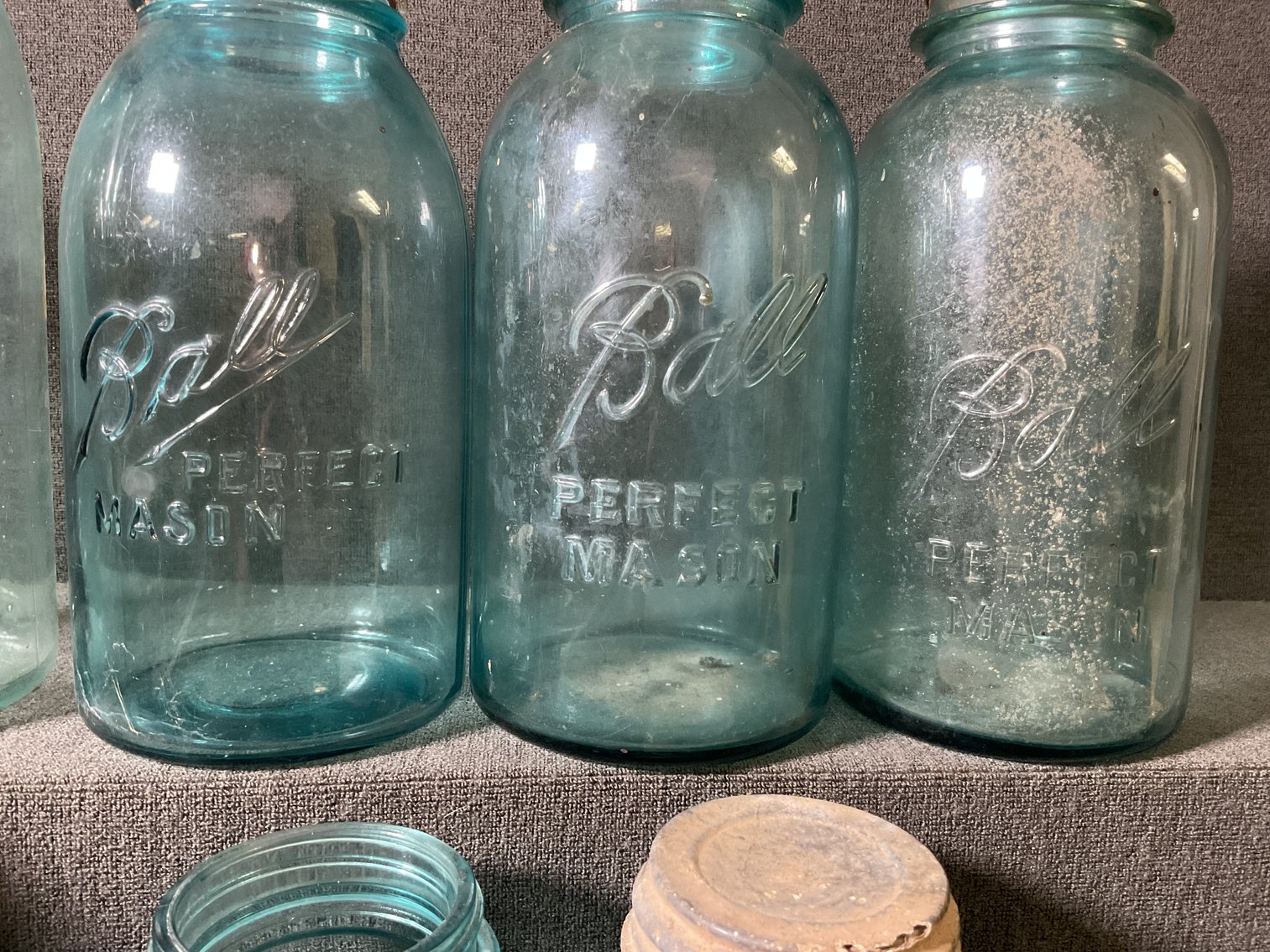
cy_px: 476
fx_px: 1064
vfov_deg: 48.2
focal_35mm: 29
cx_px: 635
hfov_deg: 61.7
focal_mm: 3
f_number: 1.8
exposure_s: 1/40
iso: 200
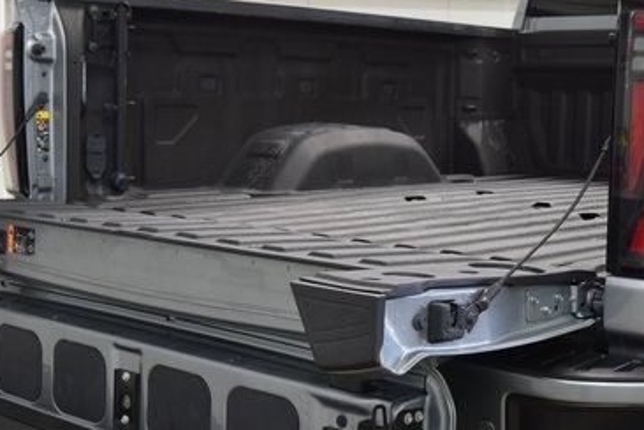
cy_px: 256
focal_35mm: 63
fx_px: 1127
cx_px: 341
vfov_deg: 21.5
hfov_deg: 31.9
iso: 640
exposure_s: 1/15
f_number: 6.3
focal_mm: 24
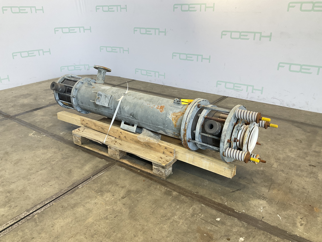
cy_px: 121
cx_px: 161
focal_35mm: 29
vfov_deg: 48.2
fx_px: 270
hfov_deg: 61.7
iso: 40
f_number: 1.8
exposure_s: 1/100
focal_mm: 3
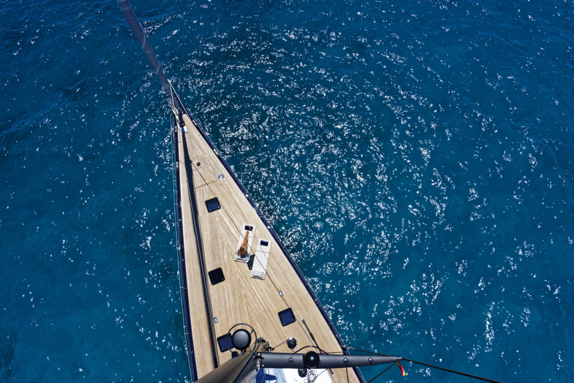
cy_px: 192
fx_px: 383
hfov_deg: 73.7
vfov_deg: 53.1
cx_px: 287
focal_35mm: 24
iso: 320
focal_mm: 24
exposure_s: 1/2500
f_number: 7.1
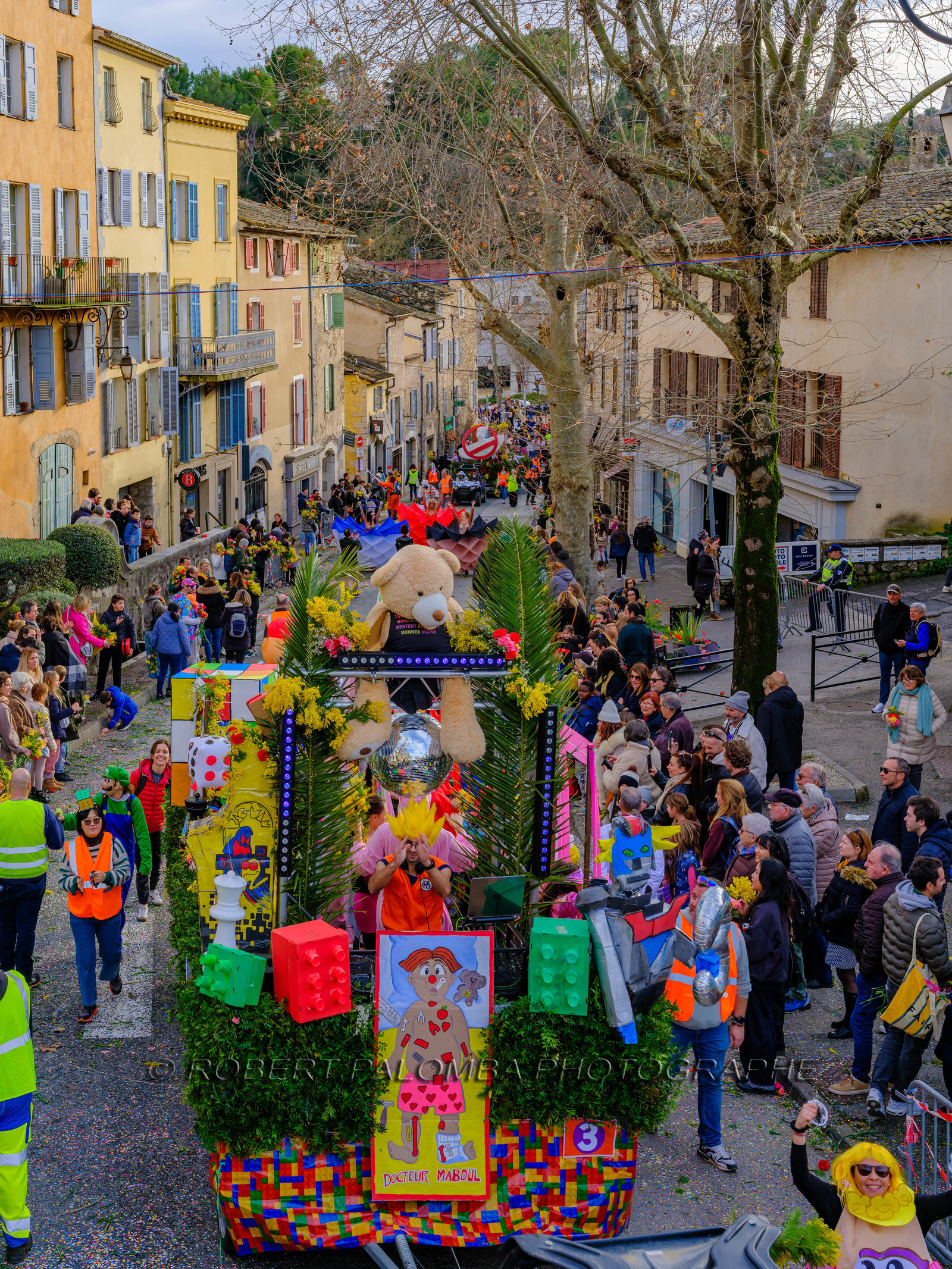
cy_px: 634
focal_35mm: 44
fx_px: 1613
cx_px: 476
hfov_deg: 32.9
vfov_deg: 42.9
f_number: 9
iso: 320
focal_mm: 55
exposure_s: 1/100
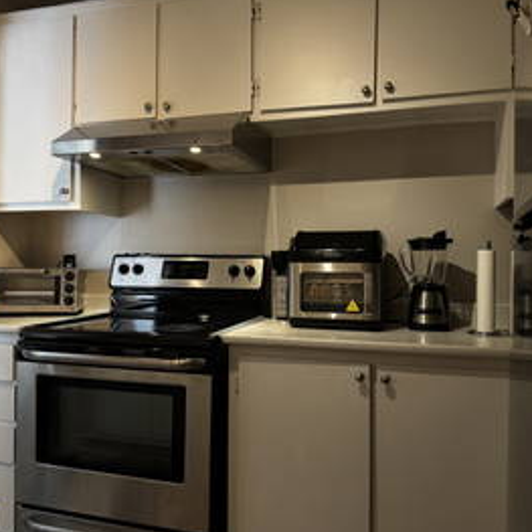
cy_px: 265
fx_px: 504
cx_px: 275
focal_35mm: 29
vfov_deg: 55.6
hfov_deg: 55.6
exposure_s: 1/120
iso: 100
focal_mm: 6.76
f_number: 1.78
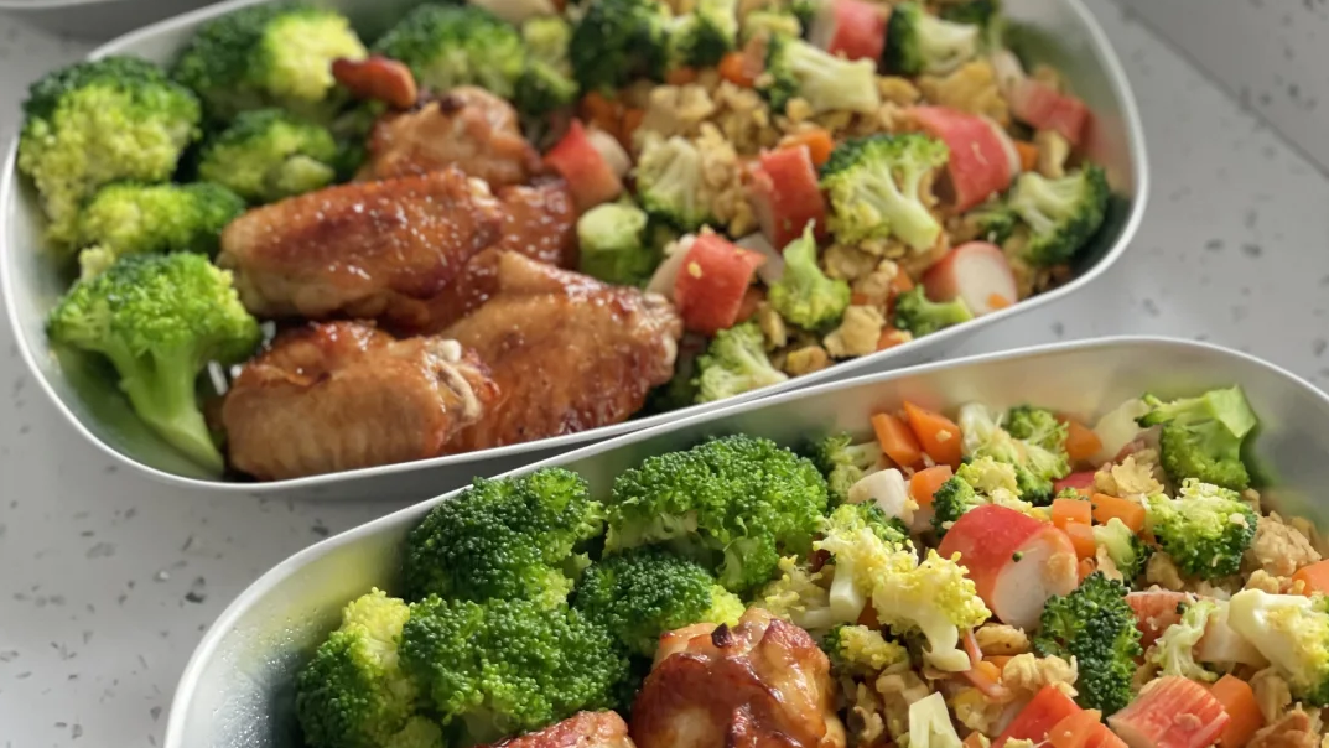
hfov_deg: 27.9
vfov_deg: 15.9
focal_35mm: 76
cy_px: 302
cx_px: 663
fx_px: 2679
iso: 200
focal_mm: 6
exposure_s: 1/122
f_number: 2
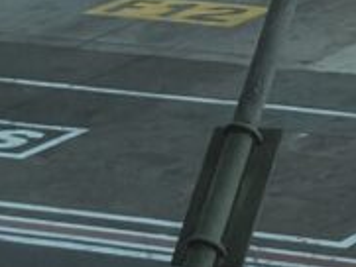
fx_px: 2851
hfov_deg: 7.0
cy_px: -488
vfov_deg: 5.1
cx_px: 549
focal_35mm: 277
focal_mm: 6.9
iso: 147
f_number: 1.68
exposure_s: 1/25
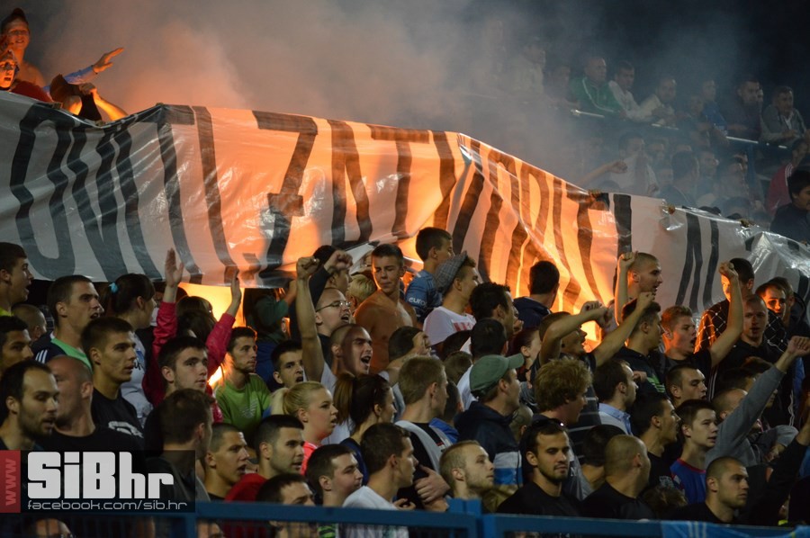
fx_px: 5057
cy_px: 269
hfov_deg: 9.2
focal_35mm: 225
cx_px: 405
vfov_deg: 6.1
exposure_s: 1/250
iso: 1600
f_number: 5
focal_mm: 150
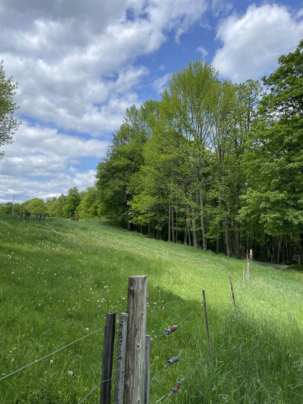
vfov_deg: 67.3
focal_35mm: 26
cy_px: 202
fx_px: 303
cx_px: 152
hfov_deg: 53.1
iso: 32
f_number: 1.6
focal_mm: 4.2
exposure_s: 1/3205
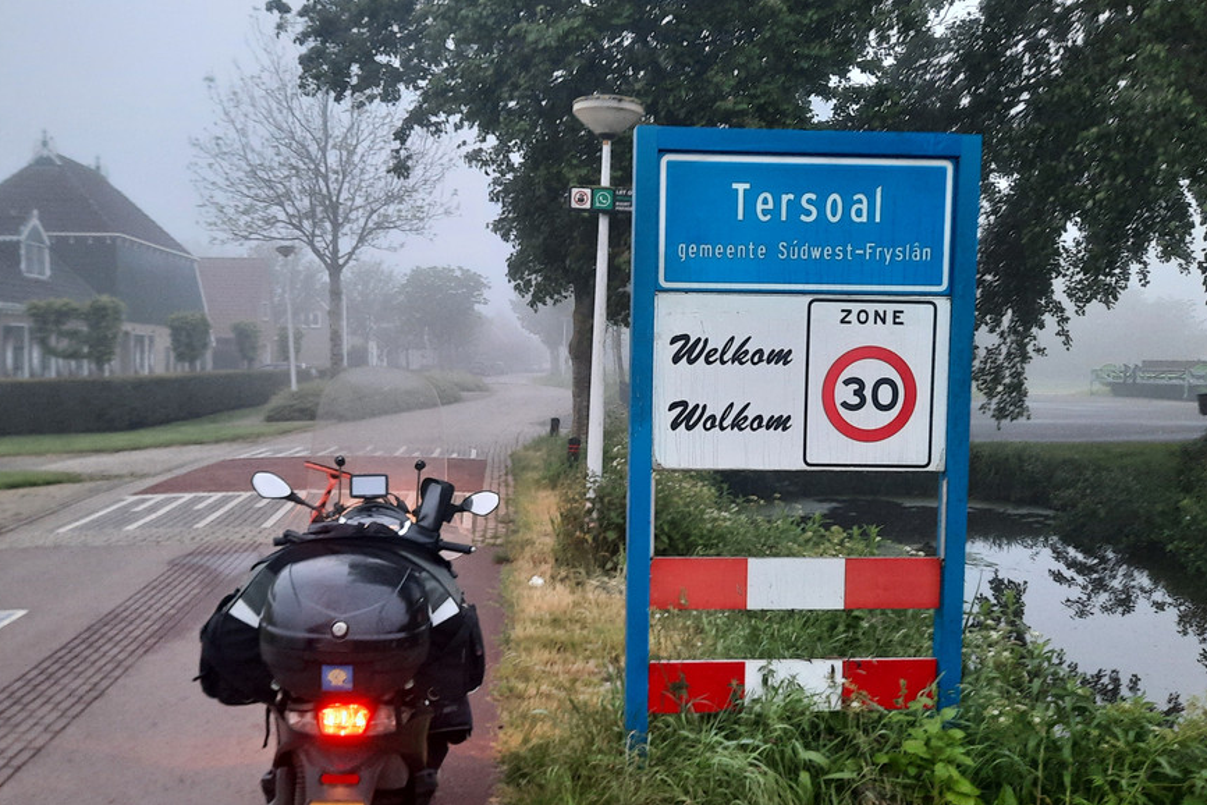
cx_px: 555
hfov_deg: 58.6
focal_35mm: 32
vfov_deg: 41.1
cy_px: 408
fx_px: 1073
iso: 320
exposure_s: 1/33
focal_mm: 4.6
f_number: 2
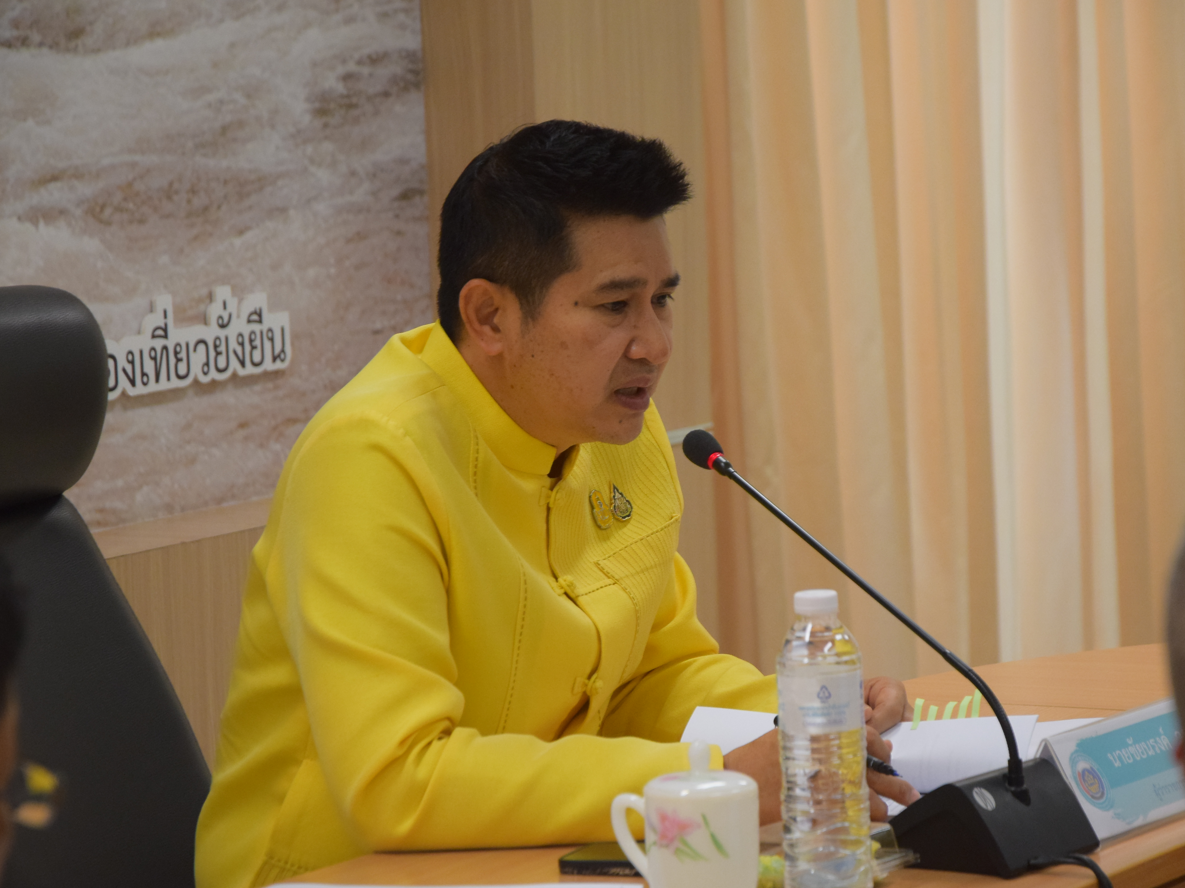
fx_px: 5032
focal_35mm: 147
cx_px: 611
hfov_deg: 13.4
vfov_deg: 10.1
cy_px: 445
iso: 1600
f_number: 5.6
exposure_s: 1/160
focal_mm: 90
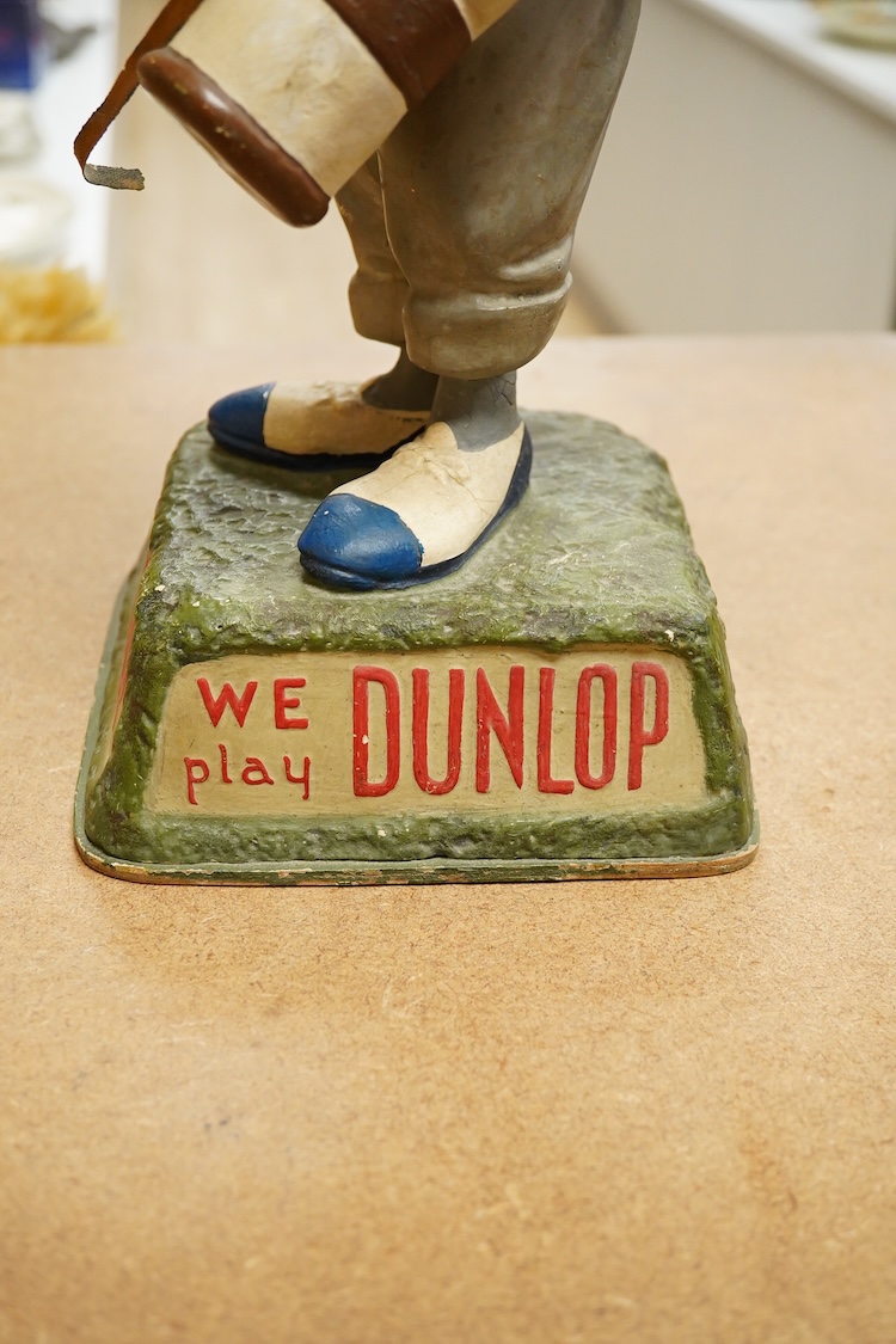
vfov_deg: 43.6
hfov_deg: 29.9
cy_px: 672
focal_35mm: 45
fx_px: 1680
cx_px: 448
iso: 2500
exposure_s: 1/200
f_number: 7.1
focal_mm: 30
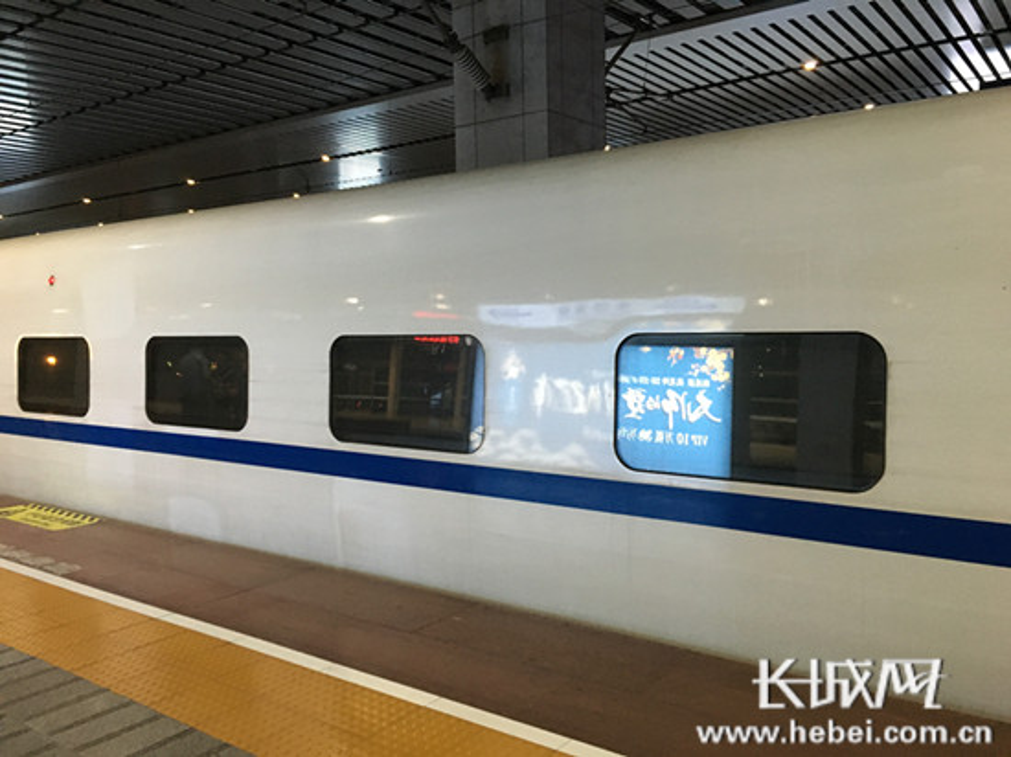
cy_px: 378
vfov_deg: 48.2
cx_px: 506
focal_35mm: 29
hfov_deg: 61.7
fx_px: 847
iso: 200
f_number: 2.2
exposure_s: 1/25
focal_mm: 4.15
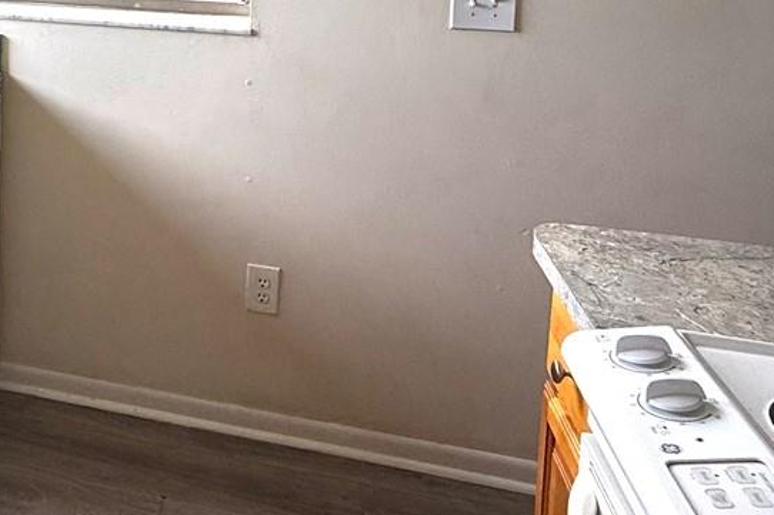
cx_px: 19
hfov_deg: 40.4
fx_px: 924
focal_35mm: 43
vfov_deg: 28.6
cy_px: -34
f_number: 2.2
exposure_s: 1/308
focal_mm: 2.22
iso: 50
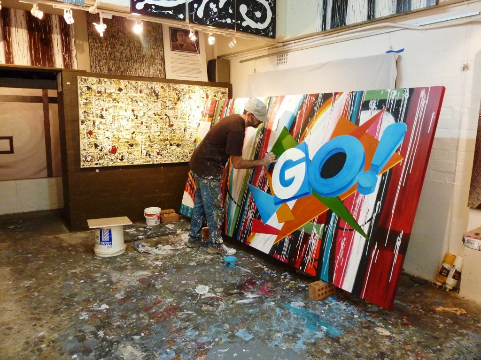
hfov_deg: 69.4
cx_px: 240
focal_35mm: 25
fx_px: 347
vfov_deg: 54.9
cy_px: 180
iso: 400
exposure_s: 1/20
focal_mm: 4.1
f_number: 3.3
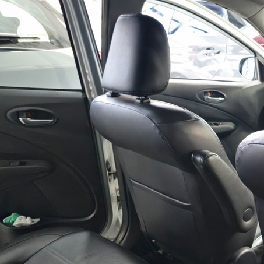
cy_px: 165
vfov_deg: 36.6
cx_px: 297
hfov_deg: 32.0
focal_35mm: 46
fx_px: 397
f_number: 1.7
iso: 1600
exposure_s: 1/24
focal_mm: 6.3
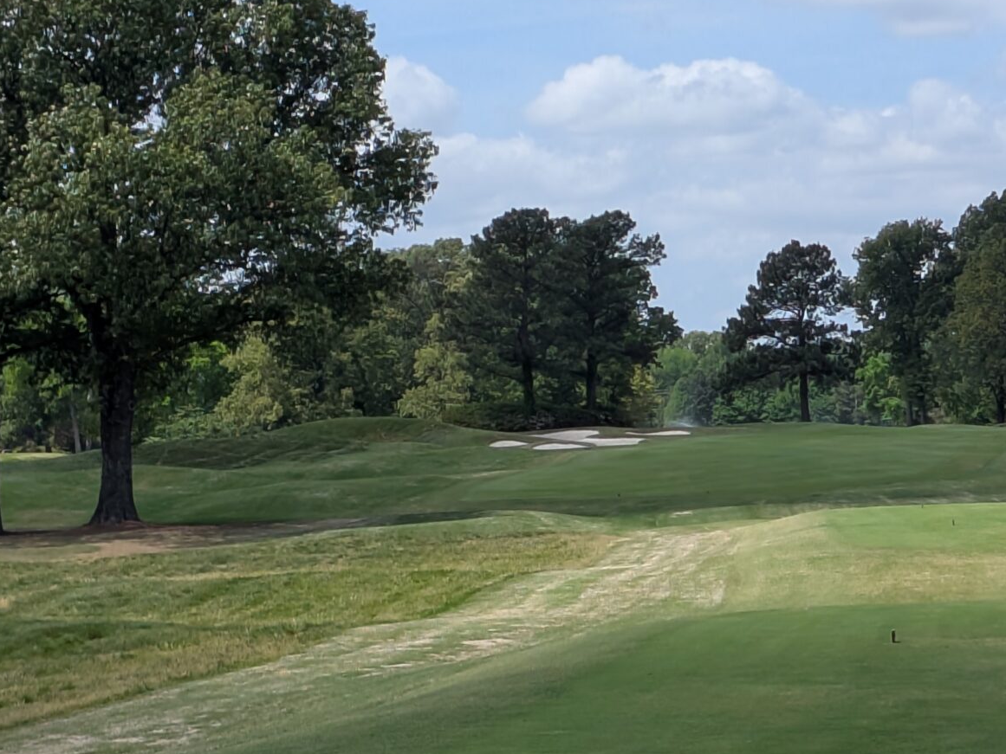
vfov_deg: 13.7
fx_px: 3139
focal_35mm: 108
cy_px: 293
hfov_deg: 18.1
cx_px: 743
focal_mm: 4.53
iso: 42
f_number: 1.7
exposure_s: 1/2770
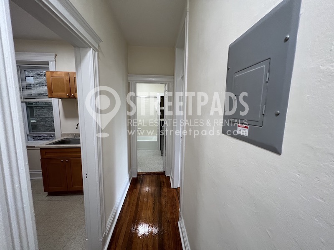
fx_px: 125
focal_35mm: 13
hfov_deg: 106.2
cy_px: 125
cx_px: 167
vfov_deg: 89.9
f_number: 1.8
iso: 250
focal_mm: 1.57
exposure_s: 1/120
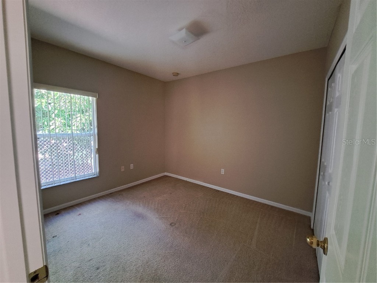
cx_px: 188
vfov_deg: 89.9
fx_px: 142
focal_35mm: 13
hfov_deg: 106.2
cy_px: 142
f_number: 2.2
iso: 160
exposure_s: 1/40
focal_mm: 1.74
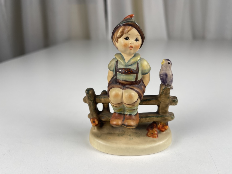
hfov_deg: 69.4
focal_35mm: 25
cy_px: 87
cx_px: 116
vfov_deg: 54.9
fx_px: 168
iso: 32
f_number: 1.6
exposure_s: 1/145
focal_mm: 5.1
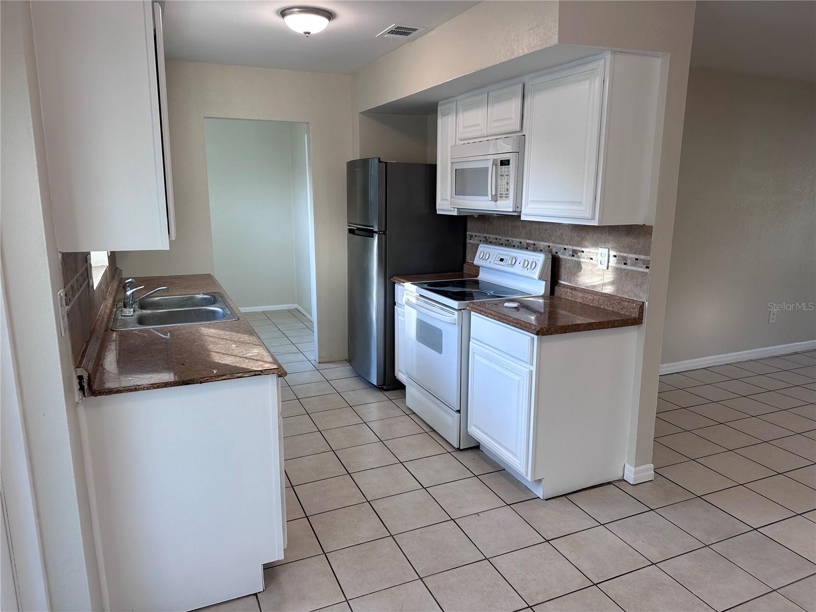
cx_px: 408
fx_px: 566
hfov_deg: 71.6
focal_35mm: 24
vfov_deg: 56.8
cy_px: 306
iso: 80
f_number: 1.78
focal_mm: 6.86
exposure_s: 1/120
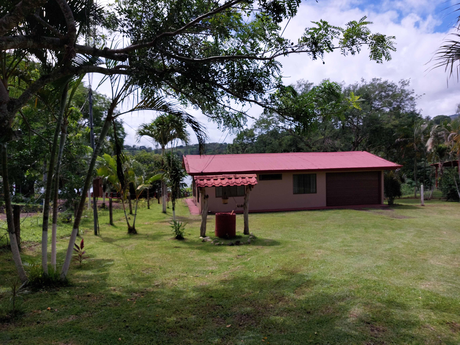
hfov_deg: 71.6
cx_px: 230
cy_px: 172
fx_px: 319
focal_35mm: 24
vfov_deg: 56.8
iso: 25
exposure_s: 1/1639
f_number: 1.8
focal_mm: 5.23
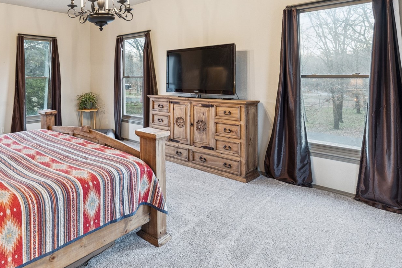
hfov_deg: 70.1
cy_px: 85
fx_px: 257
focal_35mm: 23
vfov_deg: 53.8
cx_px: 92
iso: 400
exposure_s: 1/15
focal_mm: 14
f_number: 2.8
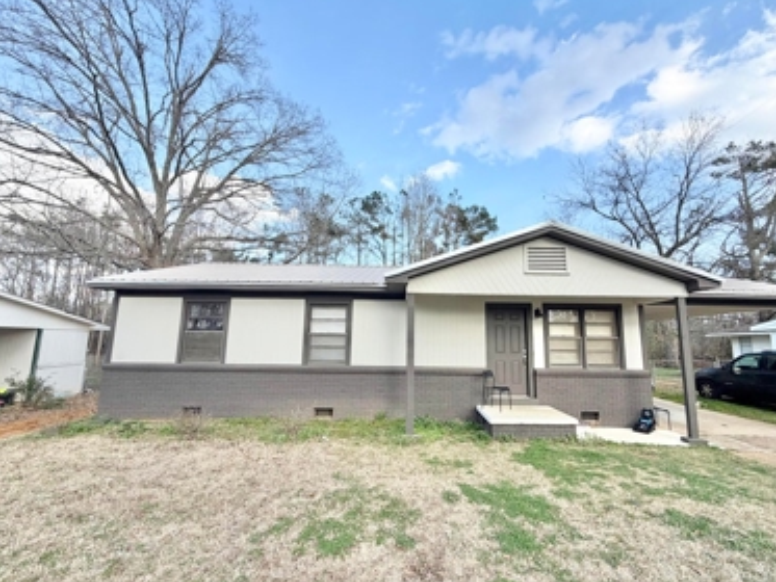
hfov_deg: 98.0
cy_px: 297
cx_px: 414
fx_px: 336
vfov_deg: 81.8
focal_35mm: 15
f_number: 2.2
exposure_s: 1/554
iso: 40
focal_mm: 2.22
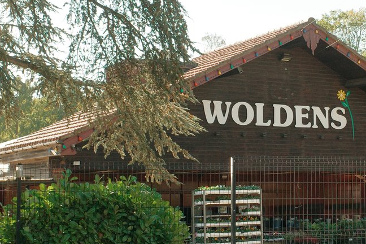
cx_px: 275
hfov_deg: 24.8
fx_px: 823
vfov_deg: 16.8
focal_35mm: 81
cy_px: 107
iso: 200
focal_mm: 18.3
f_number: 5
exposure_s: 1/400
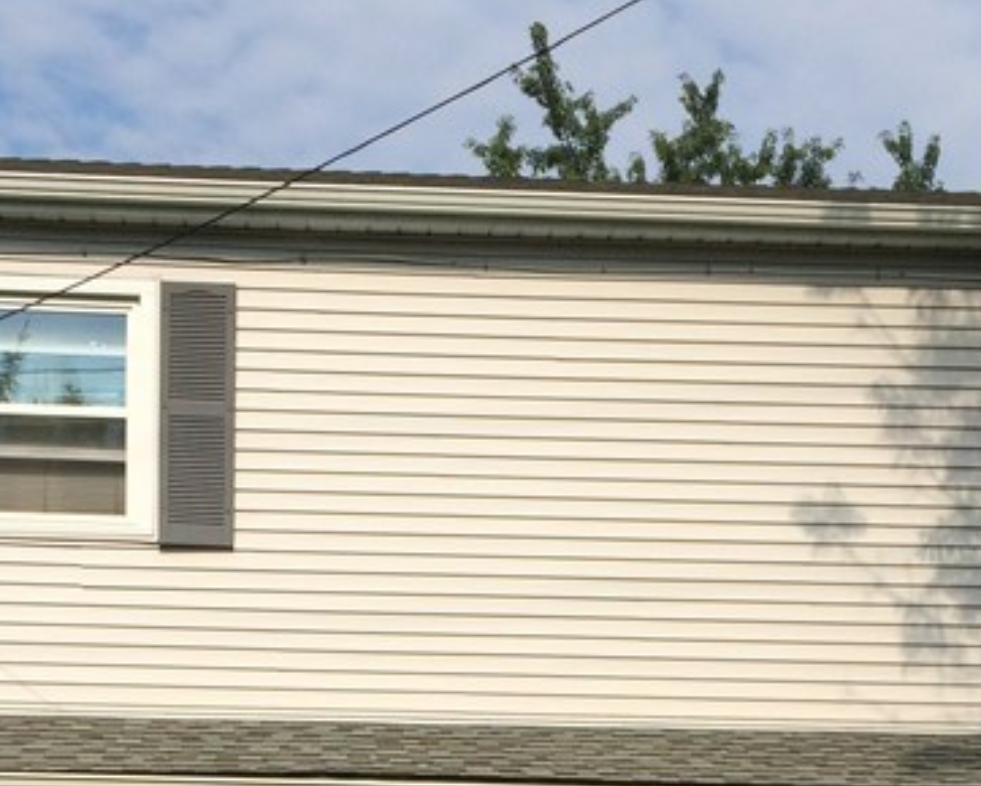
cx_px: 455
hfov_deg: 23.8
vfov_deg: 18.0
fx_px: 2324
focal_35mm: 80
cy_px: 1016
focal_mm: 4.15
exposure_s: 1/2740
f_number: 2.2
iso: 32
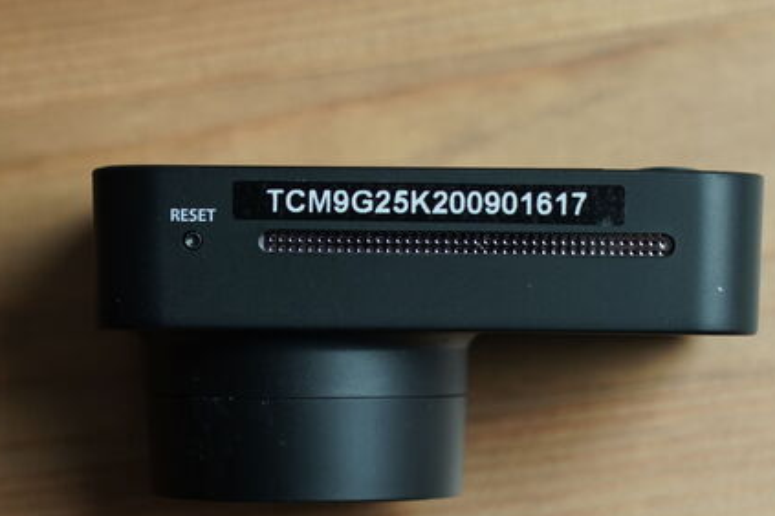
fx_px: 2949
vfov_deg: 10.0
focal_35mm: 137
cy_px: 397
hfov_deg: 15.0
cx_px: 445
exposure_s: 1/125
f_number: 6.3
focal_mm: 70
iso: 1250
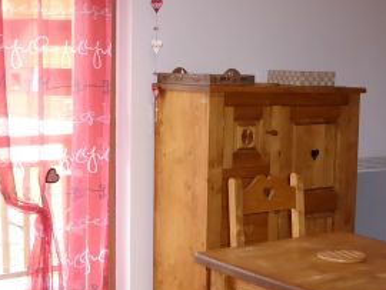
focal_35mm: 74
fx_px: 826
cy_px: 189
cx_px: 243
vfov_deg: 19.9
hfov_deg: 26.2
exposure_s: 1/60
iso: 320
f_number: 3.3
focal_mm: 4.3
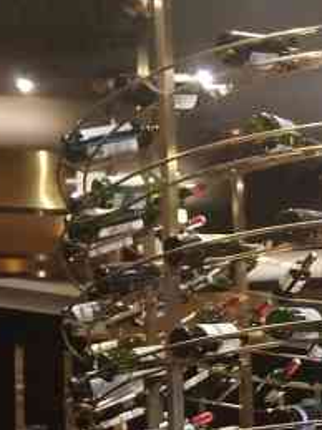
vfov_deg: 17.2
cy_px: 547
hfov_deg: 12.8
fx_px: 1341
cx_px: 528
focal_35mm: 108
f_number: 1.8
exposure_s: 1/33.3
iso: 373
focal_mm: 3.95
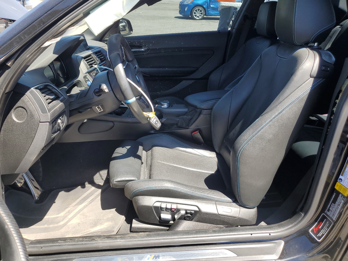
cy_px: 130
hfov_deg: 67.3
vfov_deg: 53.1
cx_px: 174
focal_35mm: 26
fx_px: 261
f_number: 1.5
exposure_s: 1/556
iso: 50
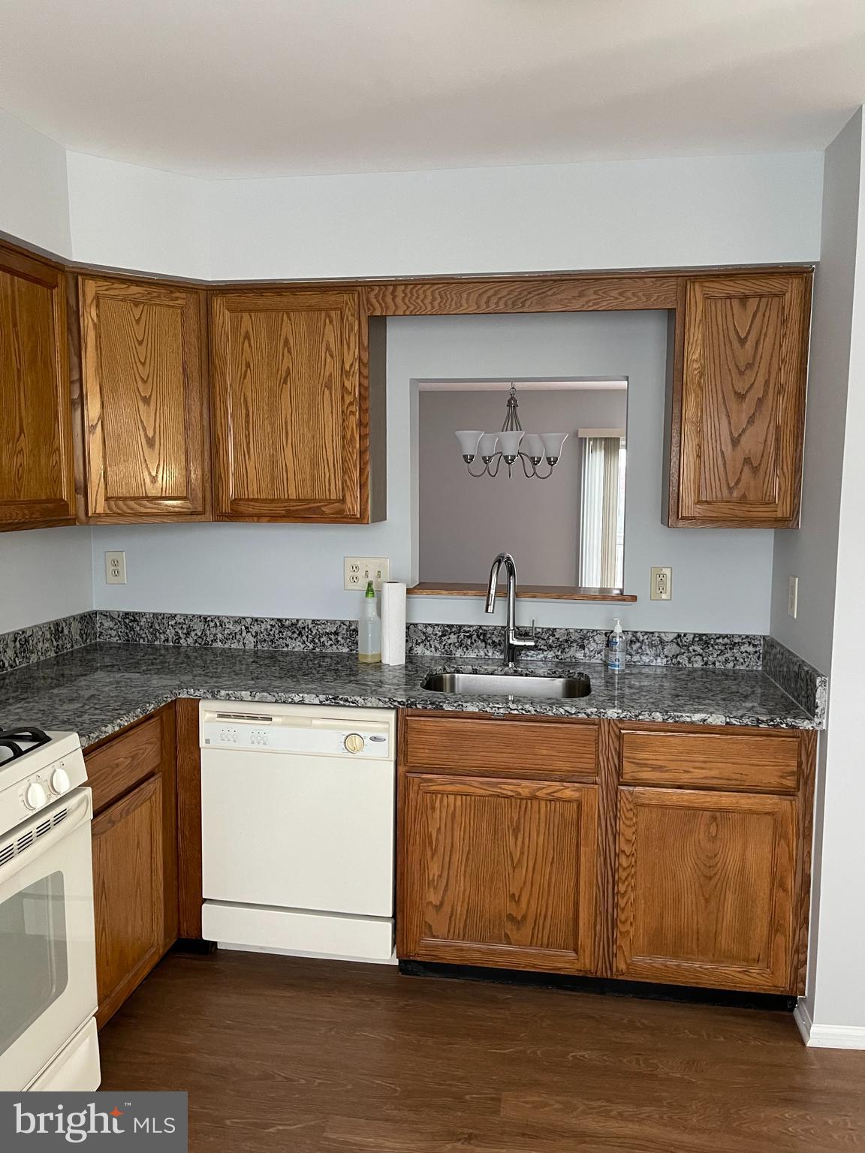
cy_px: 576
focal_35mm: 26
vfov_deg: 67.3
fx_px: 866
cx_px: 432
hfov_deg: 53.1
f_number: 1.6
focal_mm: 5.1
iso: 400
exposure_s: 1/40
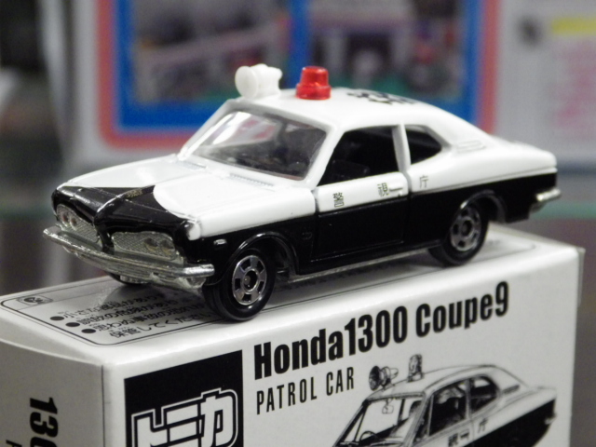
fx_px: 2290
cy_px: 224
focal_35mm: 133
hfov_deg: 14.8
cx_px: 298
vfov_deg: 11.1
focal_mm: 23.8
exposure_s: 1/30
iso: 1000
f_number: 5
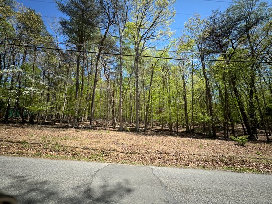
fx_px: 110
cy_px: 102
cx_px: 136
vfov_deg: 85.7
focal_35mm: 14
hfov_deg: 102.1
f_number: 2.2
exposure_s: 1/657
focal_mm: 2.22
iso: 40
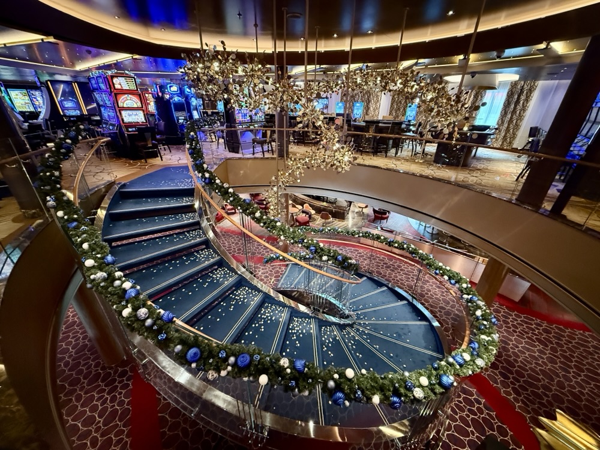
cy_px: 225
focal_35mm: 14
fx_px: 243
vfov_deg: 85.7
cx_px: 300
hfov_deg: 102.1
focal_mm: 2.22
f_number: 2.2
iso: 1250
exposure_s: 1/43
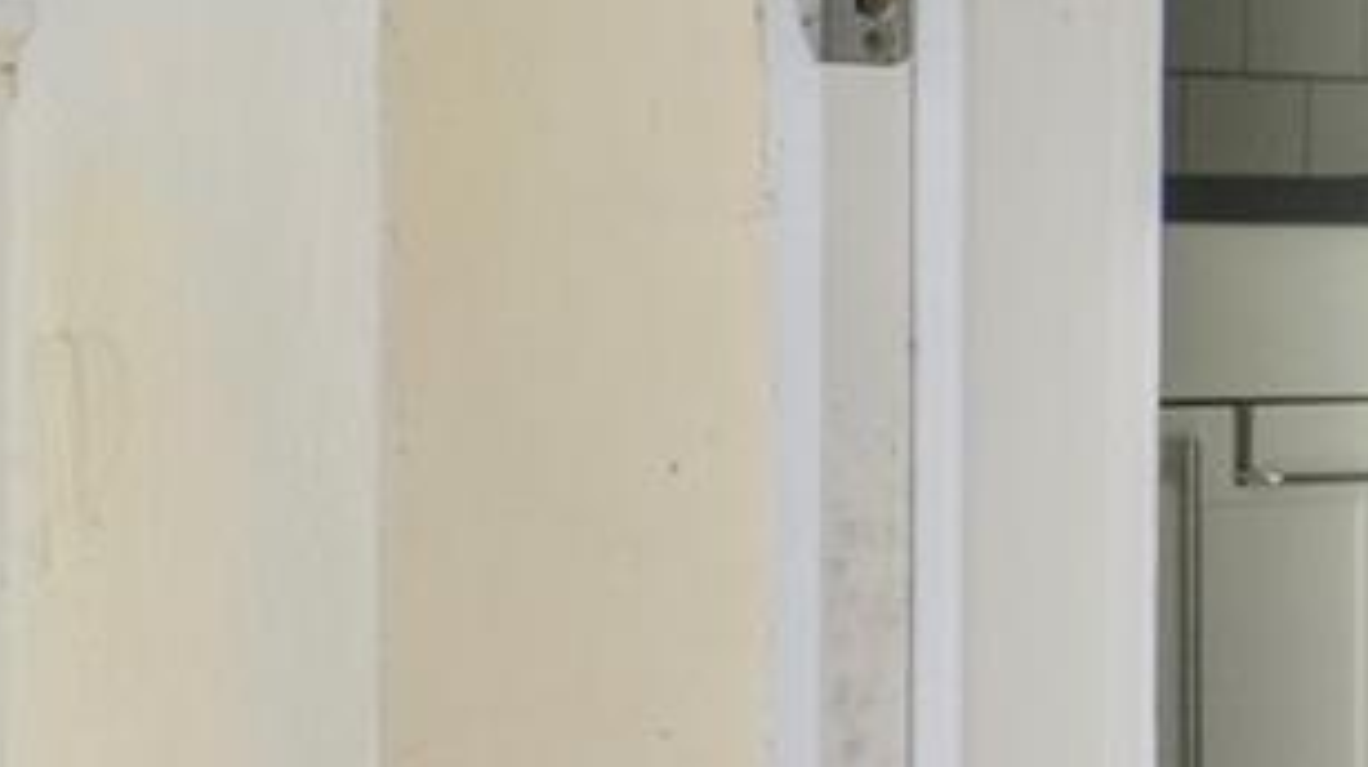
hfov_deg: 23.9
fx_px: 2972
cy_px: 192
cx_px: -214
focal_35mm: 82
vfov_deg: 14.6
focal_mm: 10
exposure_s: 1/200
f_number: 4.5
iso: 250
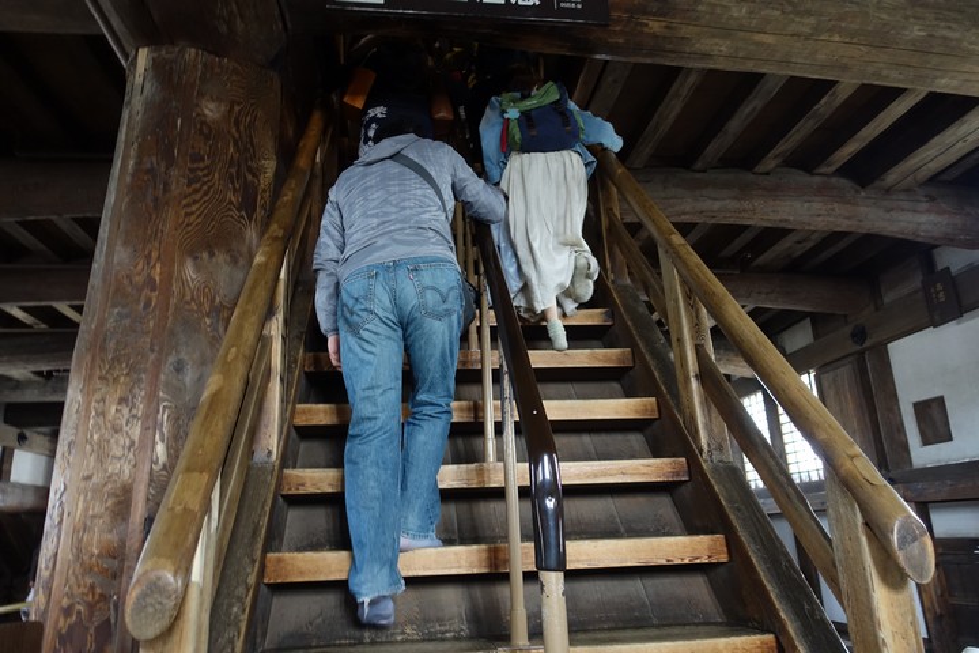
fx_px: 653
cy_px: 326
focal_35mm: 24
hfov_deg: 73.7
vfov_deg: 53.1
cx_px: 490
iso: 640
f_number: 1.8
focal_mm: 8.8
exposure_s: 1/60
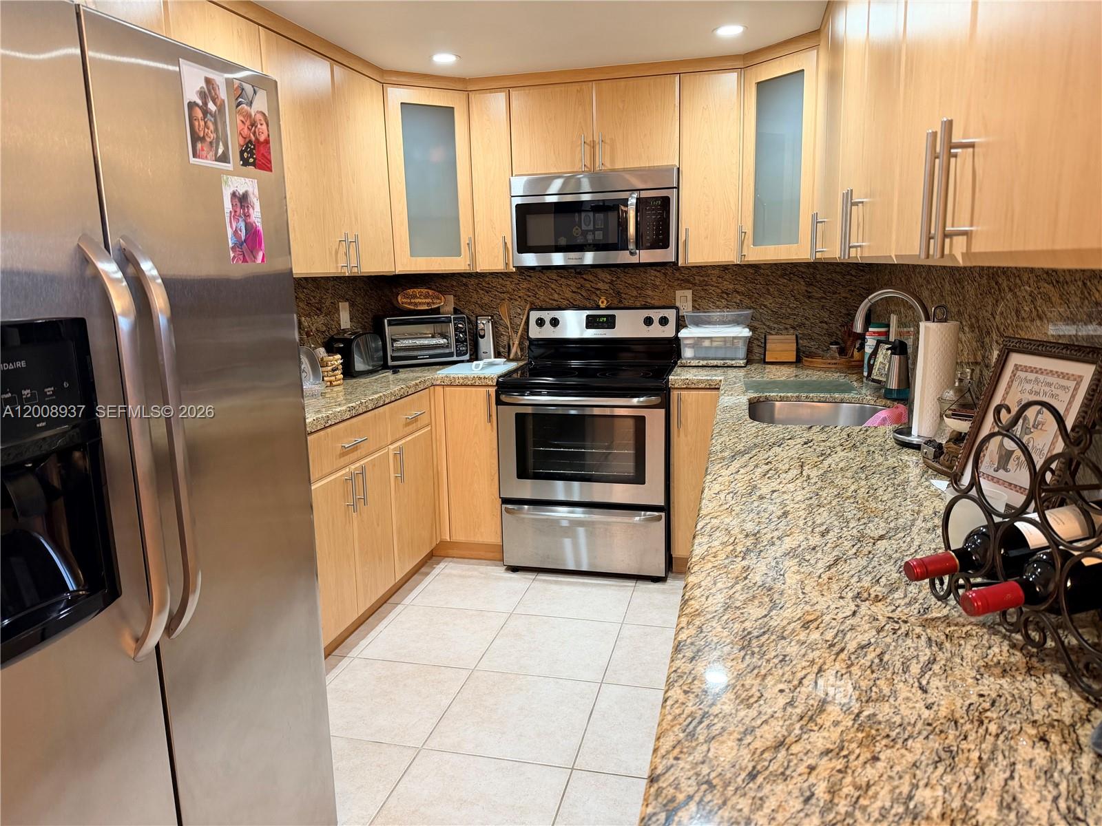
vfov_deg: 56.8
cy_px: 413
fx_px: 764
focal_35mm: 24
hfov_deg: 71.6
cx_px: 551
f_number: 1.78
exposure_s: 1/60
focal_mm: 6.76
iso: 200
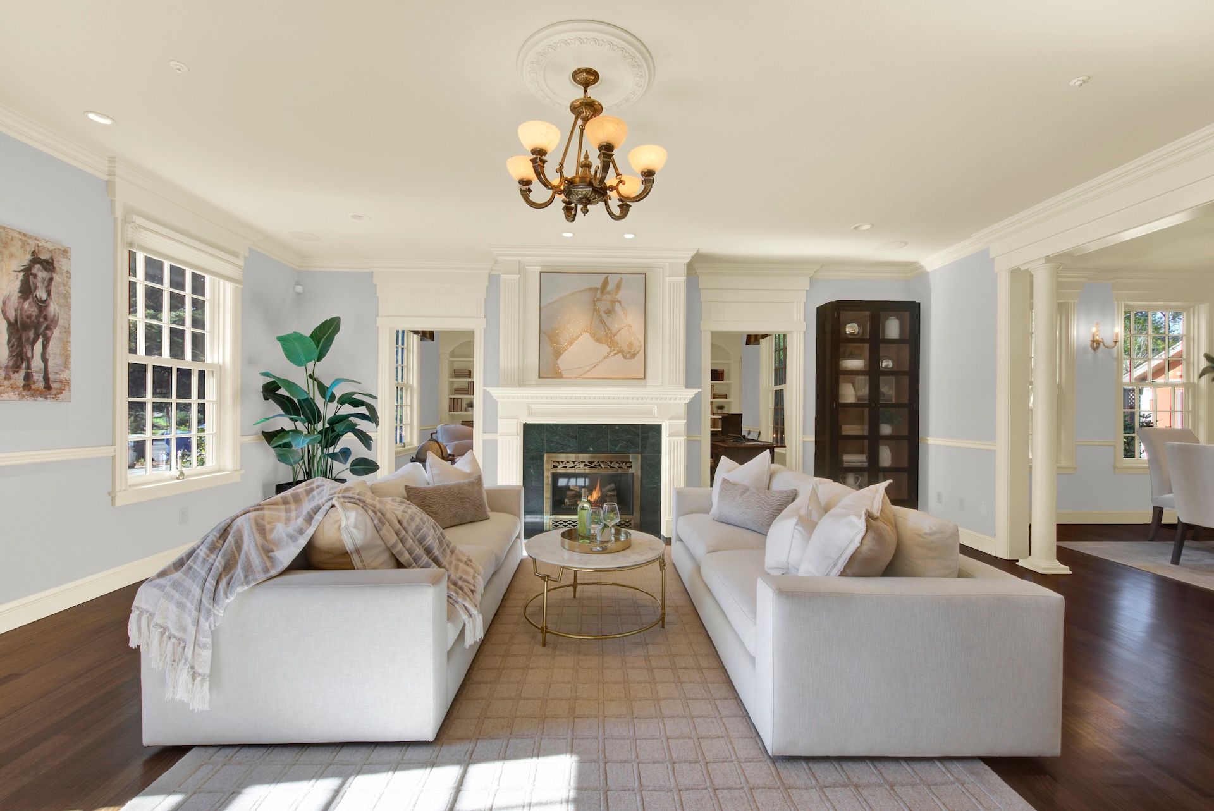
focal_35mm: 14
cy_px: 406
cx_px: 607
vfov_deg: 81.3
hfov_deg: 104.2
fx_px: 472
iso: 100
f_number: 14
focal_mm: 14
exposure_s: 1/13
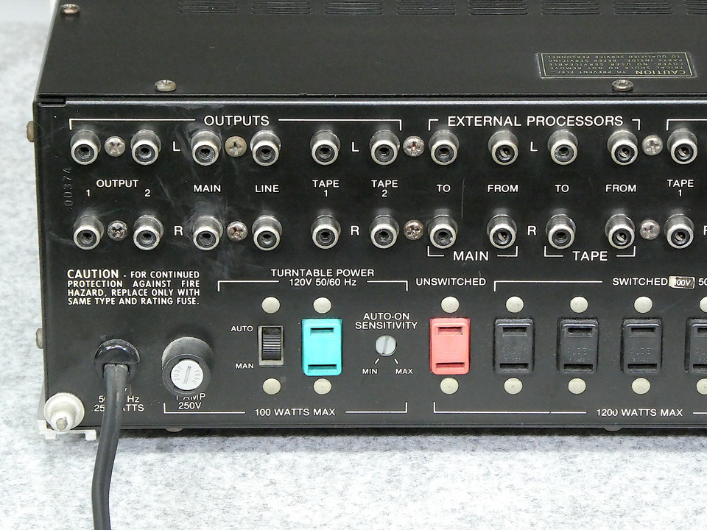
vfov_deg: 9.3
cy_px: 265
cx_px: 354
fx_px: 3268
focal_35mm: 160
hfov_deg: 12.3
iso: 1600
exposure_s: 1/8
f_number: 6.3
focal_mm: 28.7
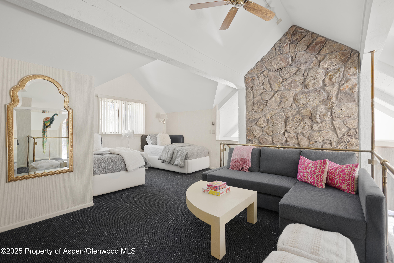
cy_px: 132
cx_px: 197
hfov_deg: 93.3
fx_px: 186
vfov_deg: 70.5
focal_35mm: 17
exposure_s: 1
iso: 400
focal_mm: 17
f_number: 7.1
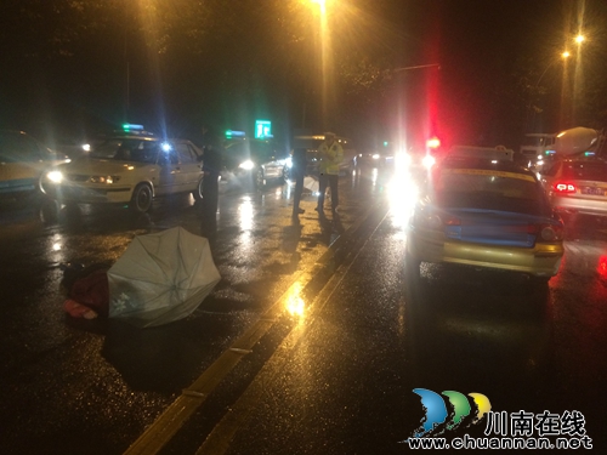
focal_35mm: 30
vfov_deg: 46.8
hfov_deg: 60.0
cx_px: 304
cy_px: 228
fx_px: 526
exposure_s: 1/30
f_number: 2.2
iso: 200
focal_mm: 4.12
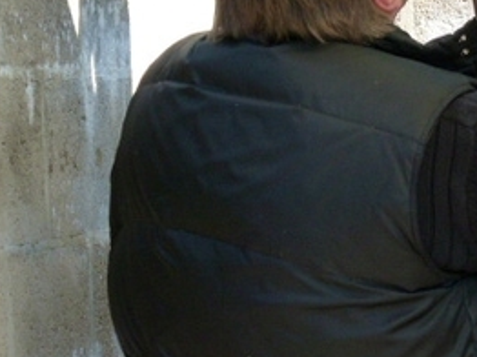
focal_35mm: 360
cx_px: 541
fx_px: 4956
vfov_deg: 4.1
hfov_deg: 5.5
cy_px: 240
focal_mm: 28.3
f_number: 4
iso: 160
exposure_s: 1/160
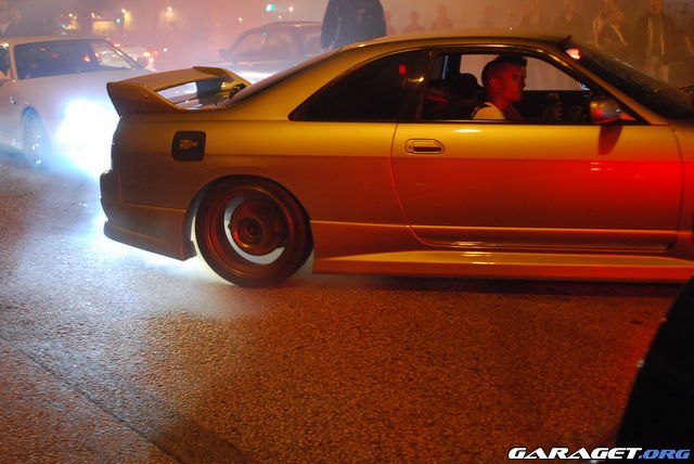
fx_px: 926
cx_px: 347
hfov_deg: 41.1
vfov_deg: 28.1
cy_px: 232
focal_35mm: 48
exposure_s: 1/6
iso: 1600
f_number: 4.8
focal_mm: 32
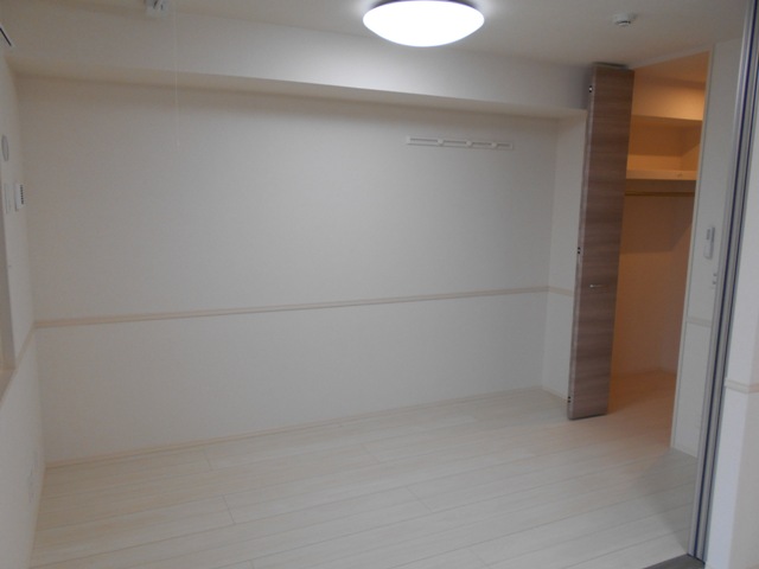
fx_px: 570
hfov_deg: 67.3
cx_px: 380
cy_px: 284
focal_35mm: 26
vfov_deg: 53.1
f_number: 3.2
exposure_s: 1/30
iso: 110
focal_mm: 4.6
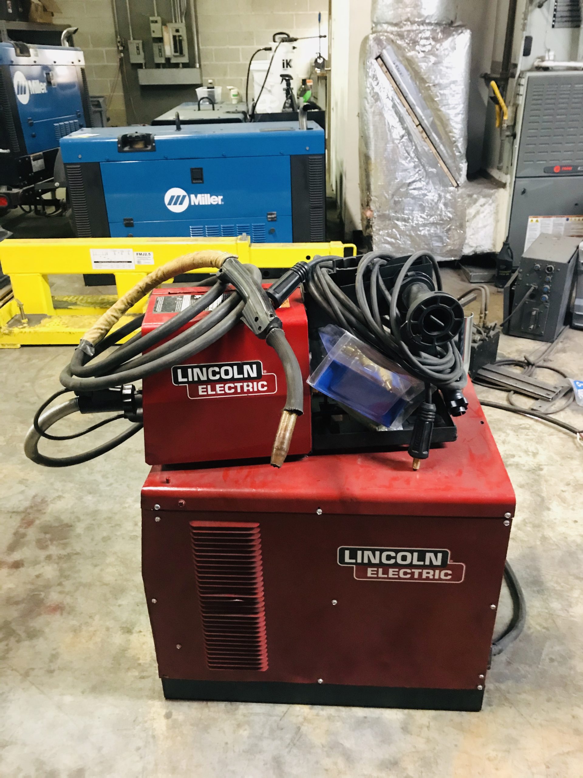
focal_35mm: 28
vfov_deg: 63.4
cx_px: 292
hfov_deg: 49.7
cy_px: 389
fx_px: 629
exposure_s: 1/5
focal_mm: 3.99
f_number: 1.8
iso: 100
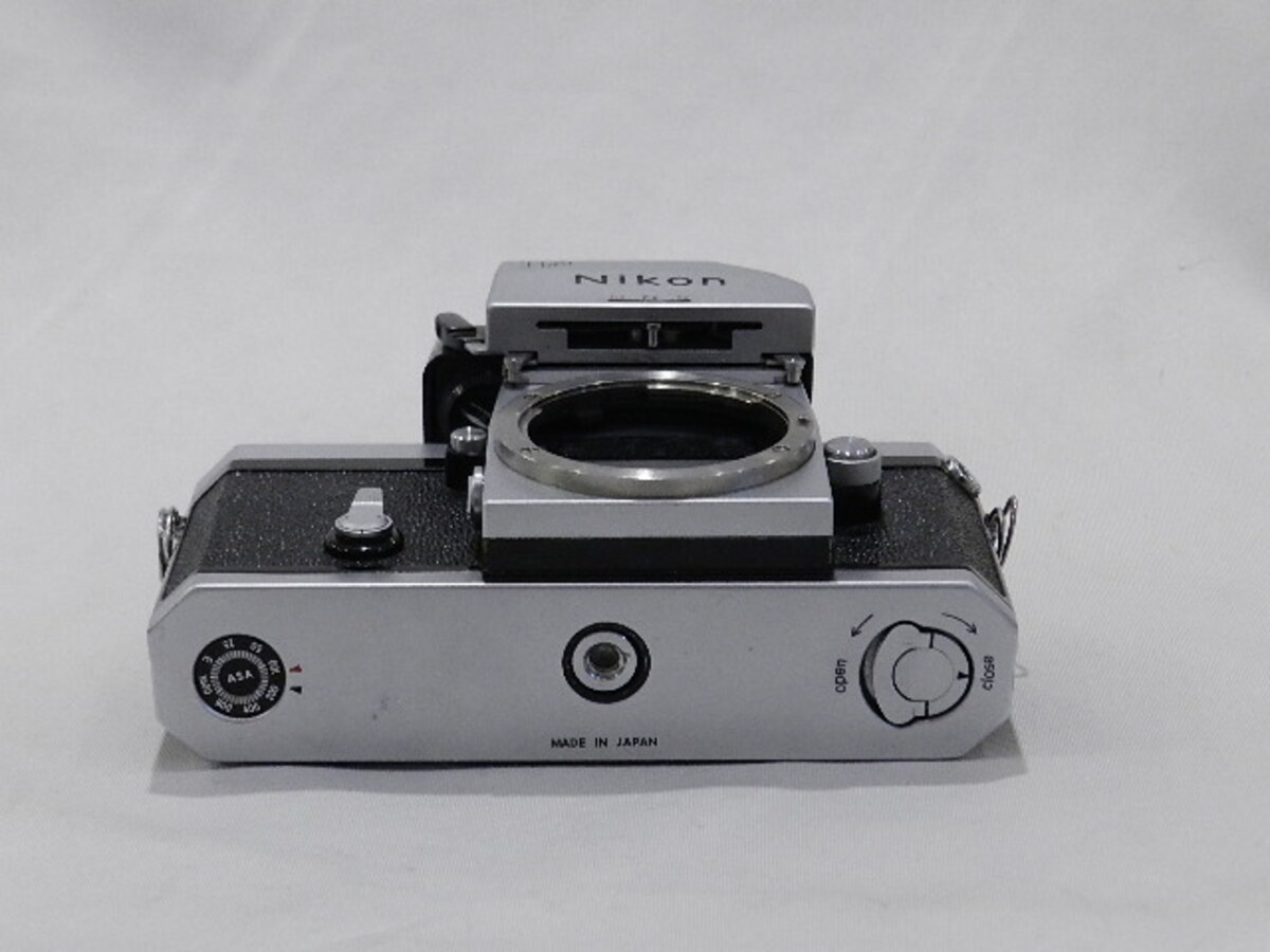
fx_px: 3082
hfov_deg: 23.3
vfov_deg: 17.6
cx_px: 635
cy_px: 476
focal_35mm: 84
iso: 800
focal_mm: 14.9
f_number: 4.4
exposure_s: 1/125
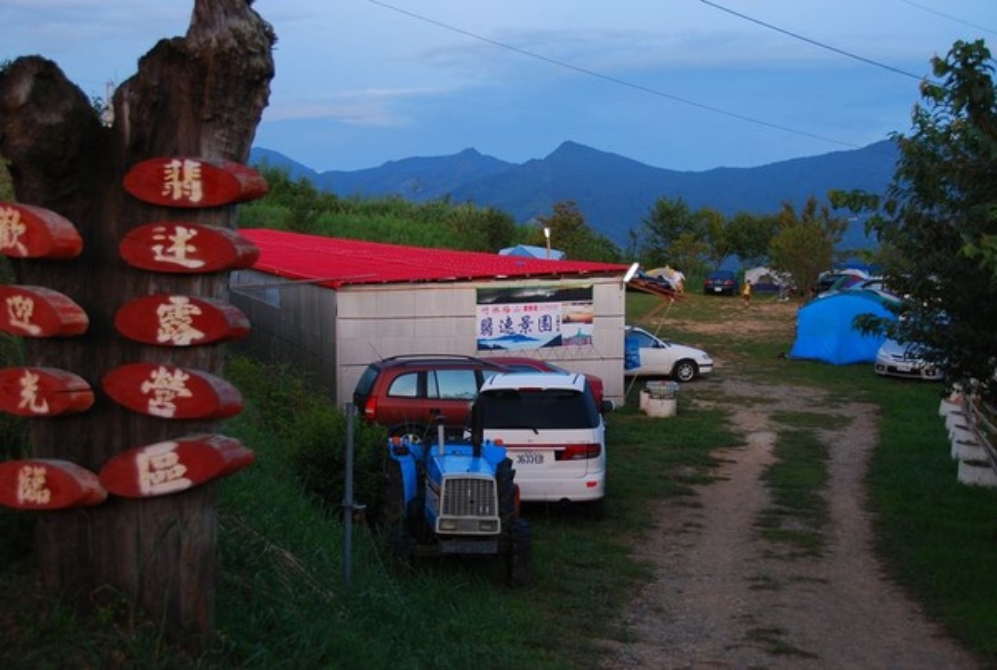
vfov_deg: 29.1
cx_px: 498
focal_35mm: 46
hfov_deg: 42.2
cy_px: 335
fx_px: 1291
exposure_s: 1/15
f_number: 4.2
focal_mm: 31
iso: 200
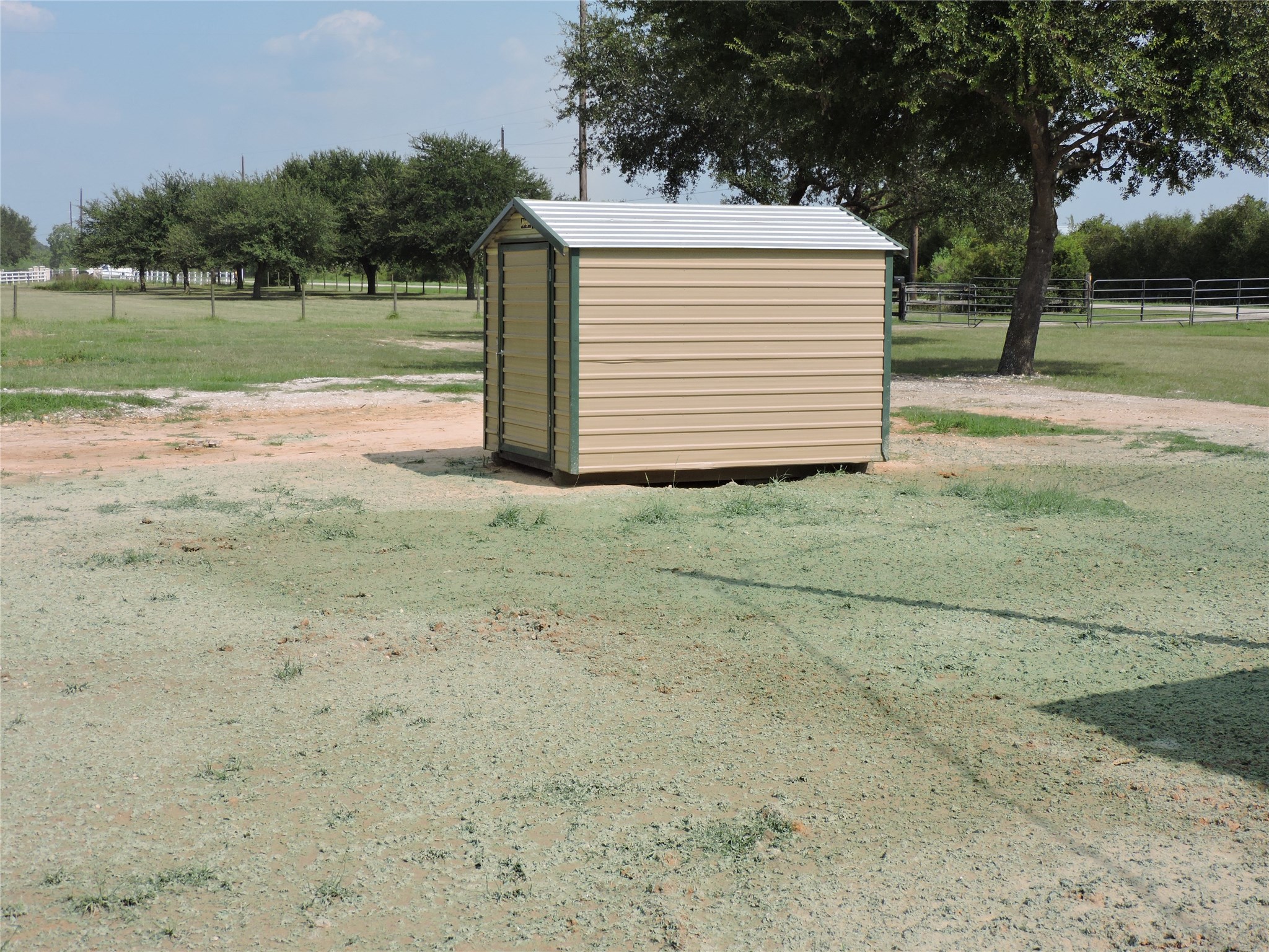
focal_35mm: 50
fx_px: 1833
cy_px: 476
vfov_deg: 29.1
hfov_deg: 38.2
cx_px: 634
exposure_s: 1/1000
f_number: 3.6
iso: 100
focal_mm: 8.9
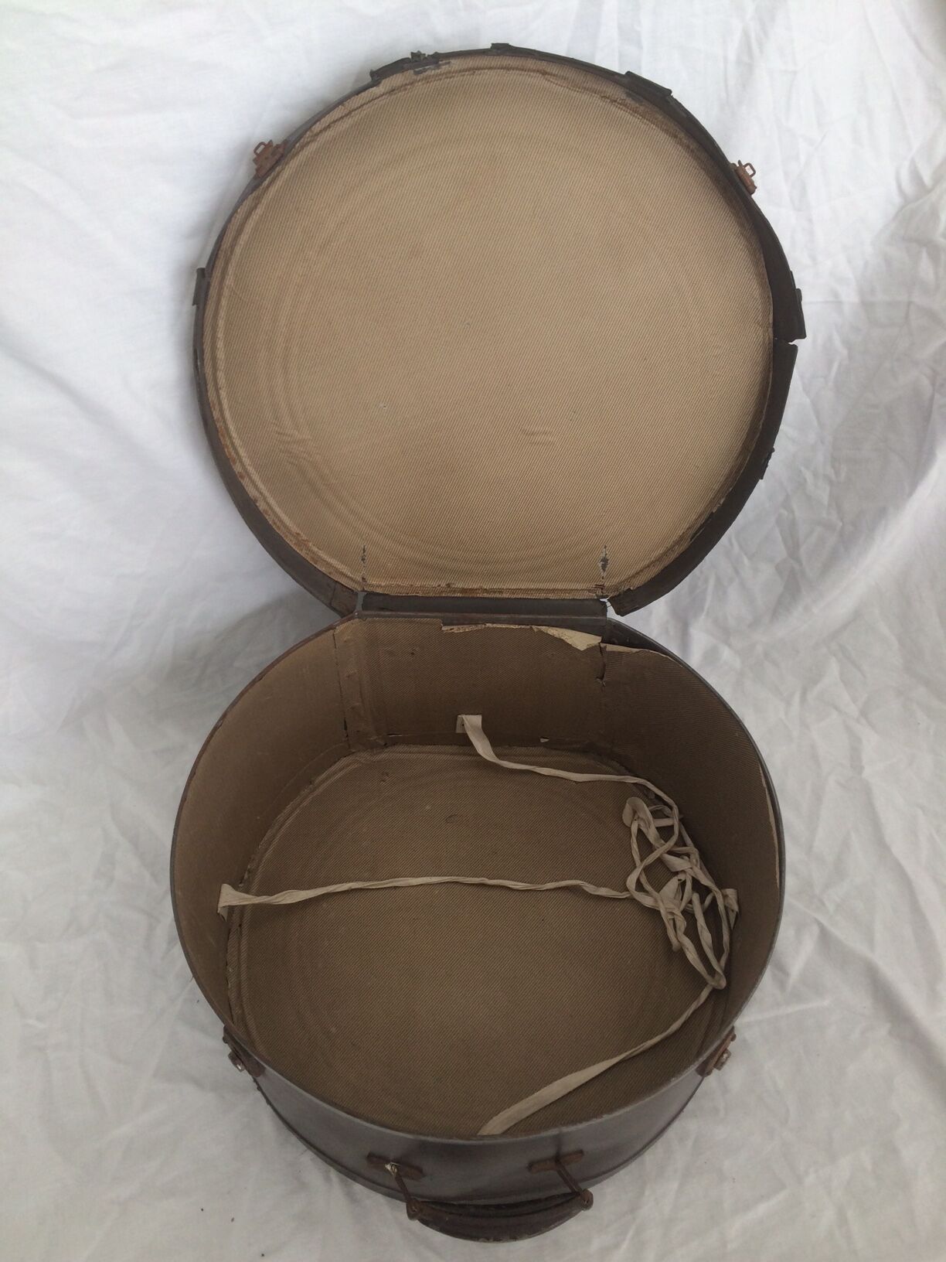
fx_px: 1057
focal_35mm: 29
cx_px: 473
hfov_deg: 48.2
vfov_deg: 61.7
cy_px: 631
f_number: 2.2
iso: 50
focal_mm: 4.15
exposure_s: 1/100
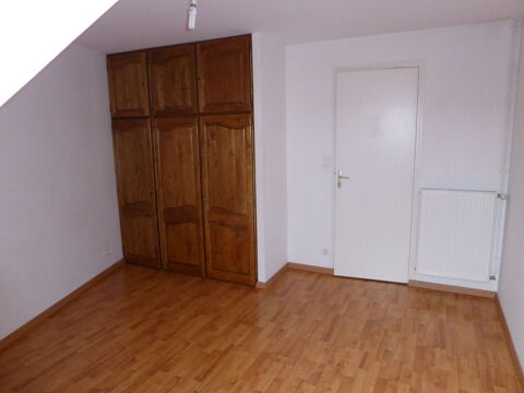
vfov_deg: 56.8
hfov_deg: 71.6
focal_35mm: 24
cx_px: 262
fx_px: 363
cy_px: 196
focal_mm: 4.3
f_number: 3.3
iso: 800
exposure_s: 1/60
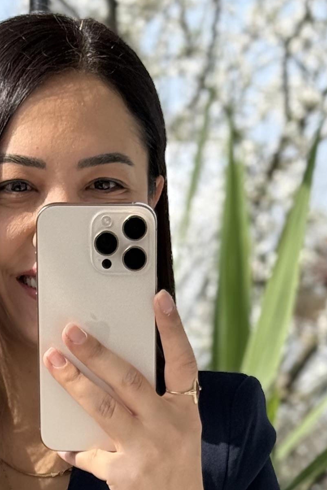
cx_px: 101
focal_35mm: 167
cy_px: 738
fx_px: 2274
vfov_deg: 11.8
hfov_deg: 8.2
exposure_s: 1/754
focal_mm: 6.76
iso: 80
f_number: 1.78
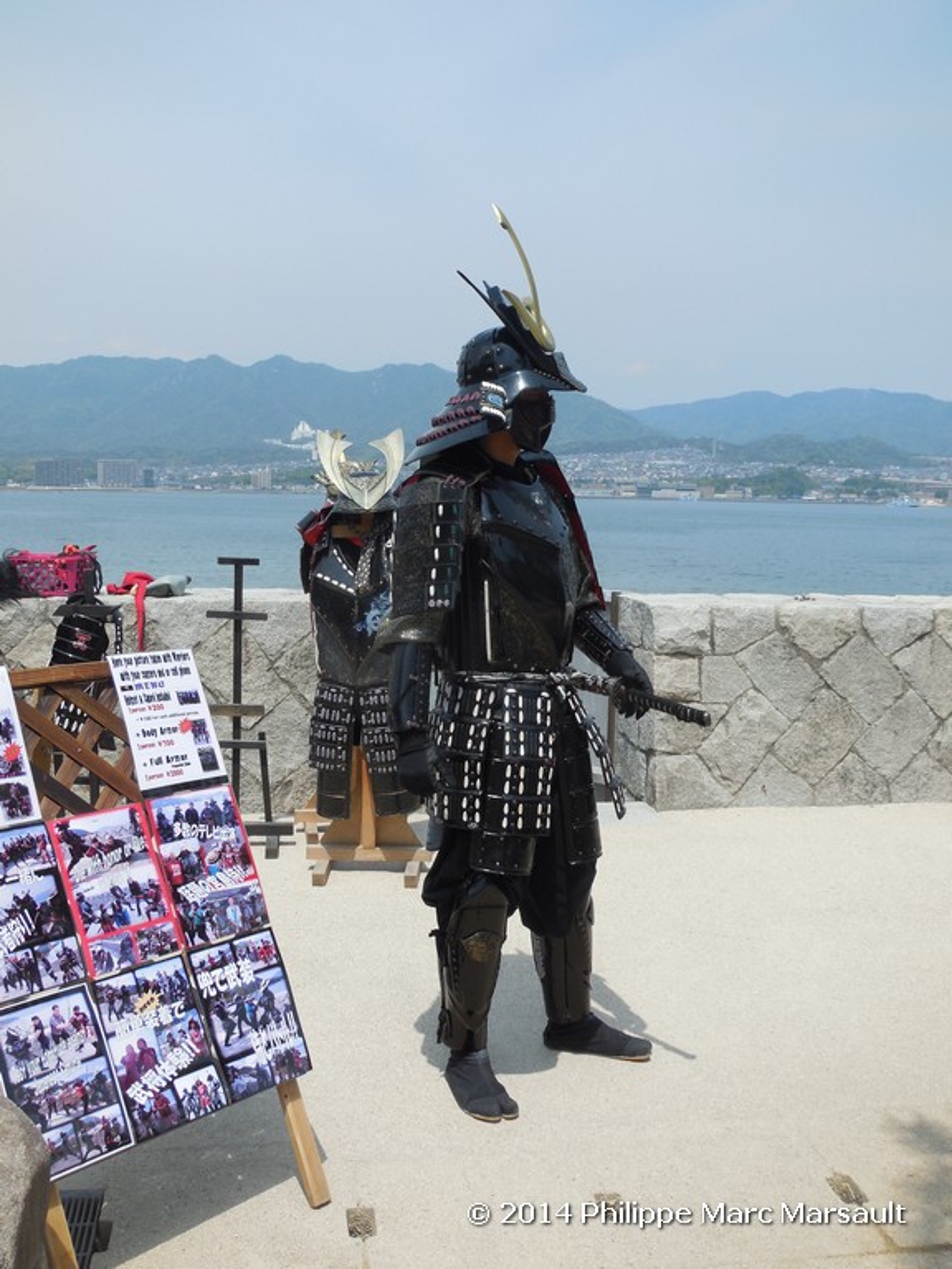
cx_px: 476
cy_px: 634
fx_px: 1467
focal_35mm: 40
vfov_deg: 46.8
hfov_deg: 36.0
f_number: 3.6
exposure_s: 1/1600
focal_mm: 7.1
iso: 125
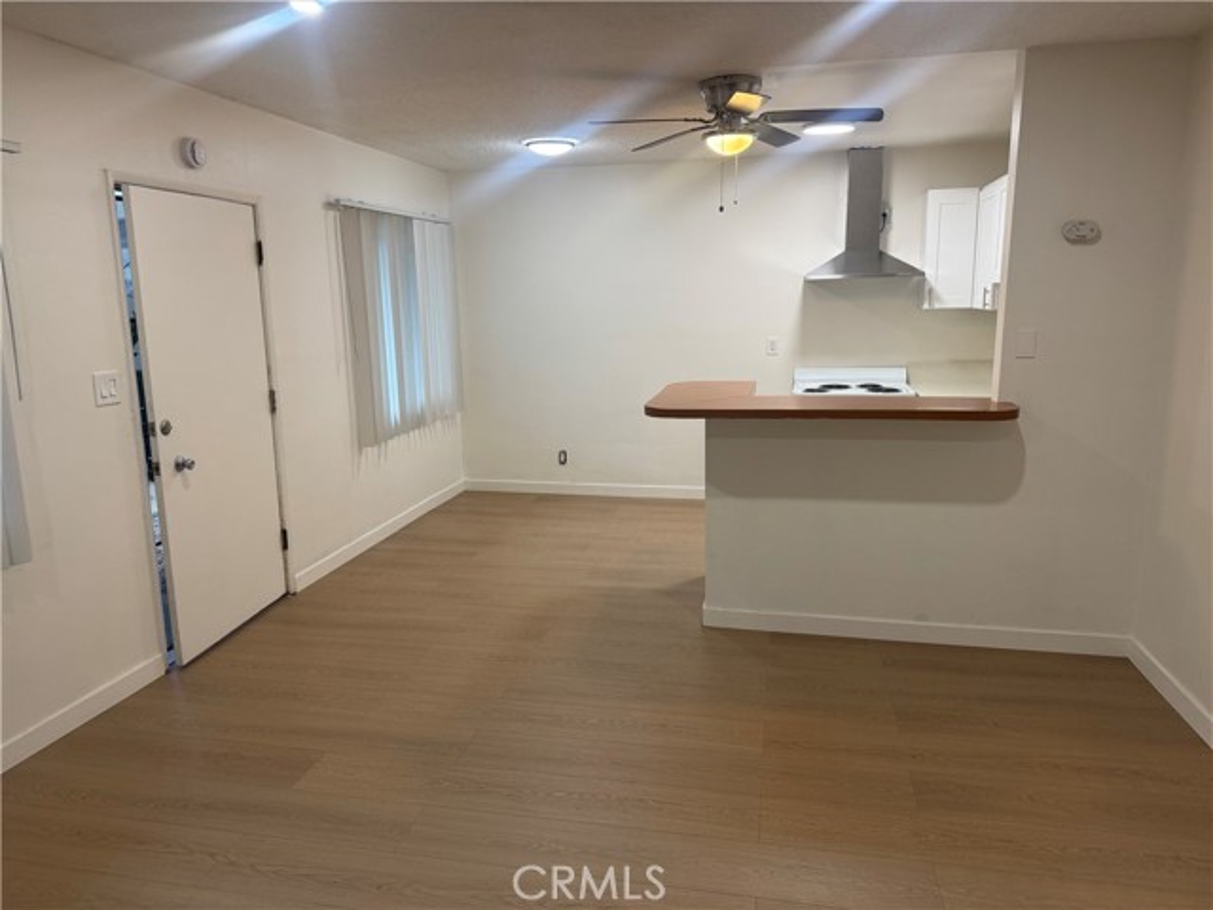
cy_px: 455
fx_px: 841
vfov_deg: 56.8
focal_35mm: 24
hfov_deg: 71.6
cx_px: 606
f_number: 1.78
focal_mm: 6.76
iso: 160
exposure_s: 1/120
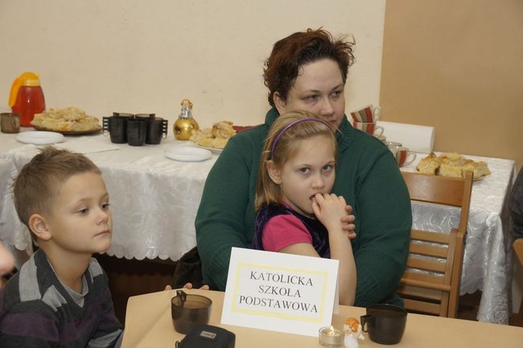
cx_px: 262
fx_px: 871
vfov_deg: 22.6
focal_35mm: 60
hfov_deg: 33.4
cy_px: 174
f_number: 5.6
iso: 400
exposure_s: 1/80
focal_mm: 40
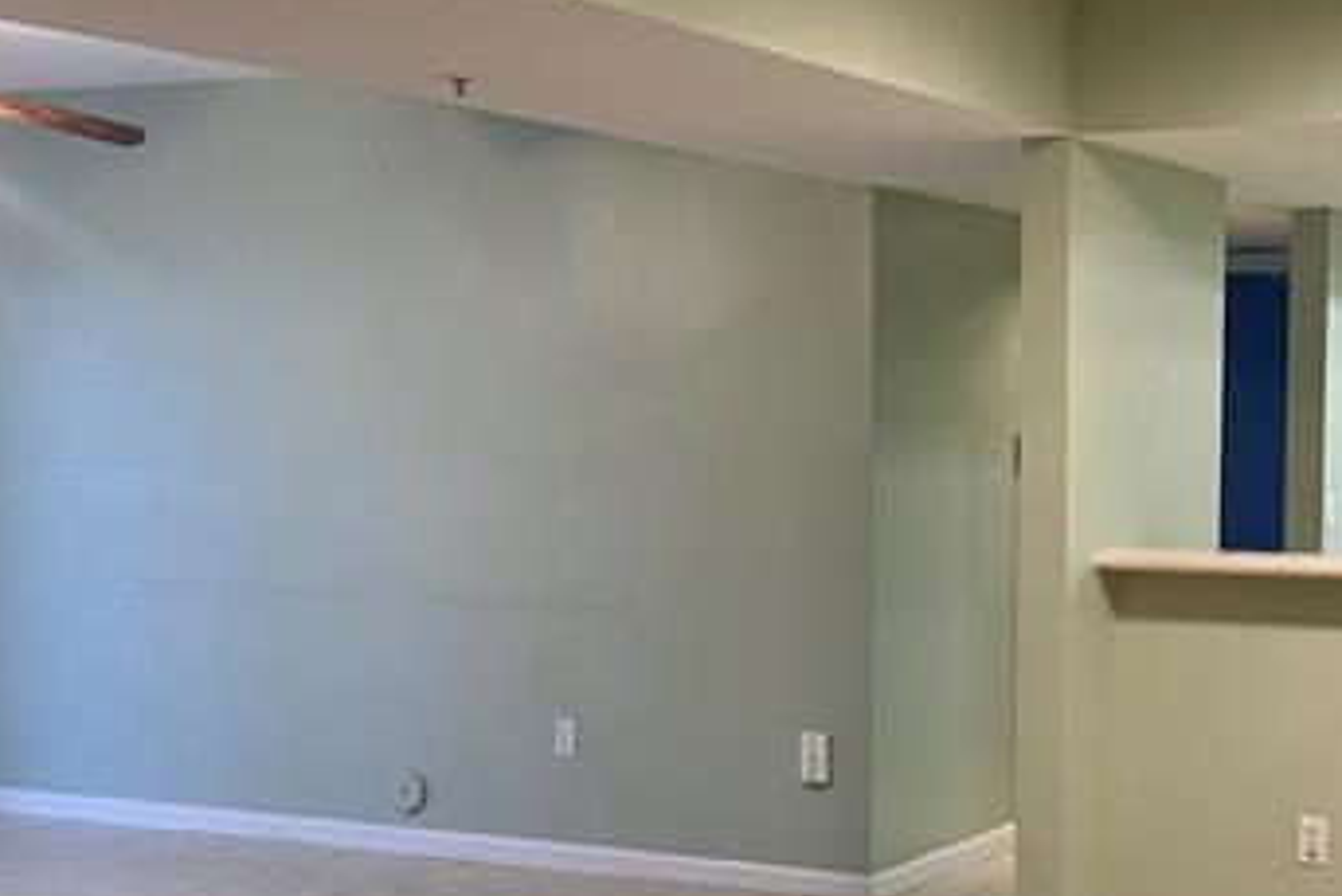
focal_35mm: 63
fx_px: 2349
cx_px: 990
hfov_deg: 31.4
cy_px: 563
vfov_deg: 21.5
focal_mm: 5.7
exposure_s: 1/60
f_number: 1.5
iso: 80
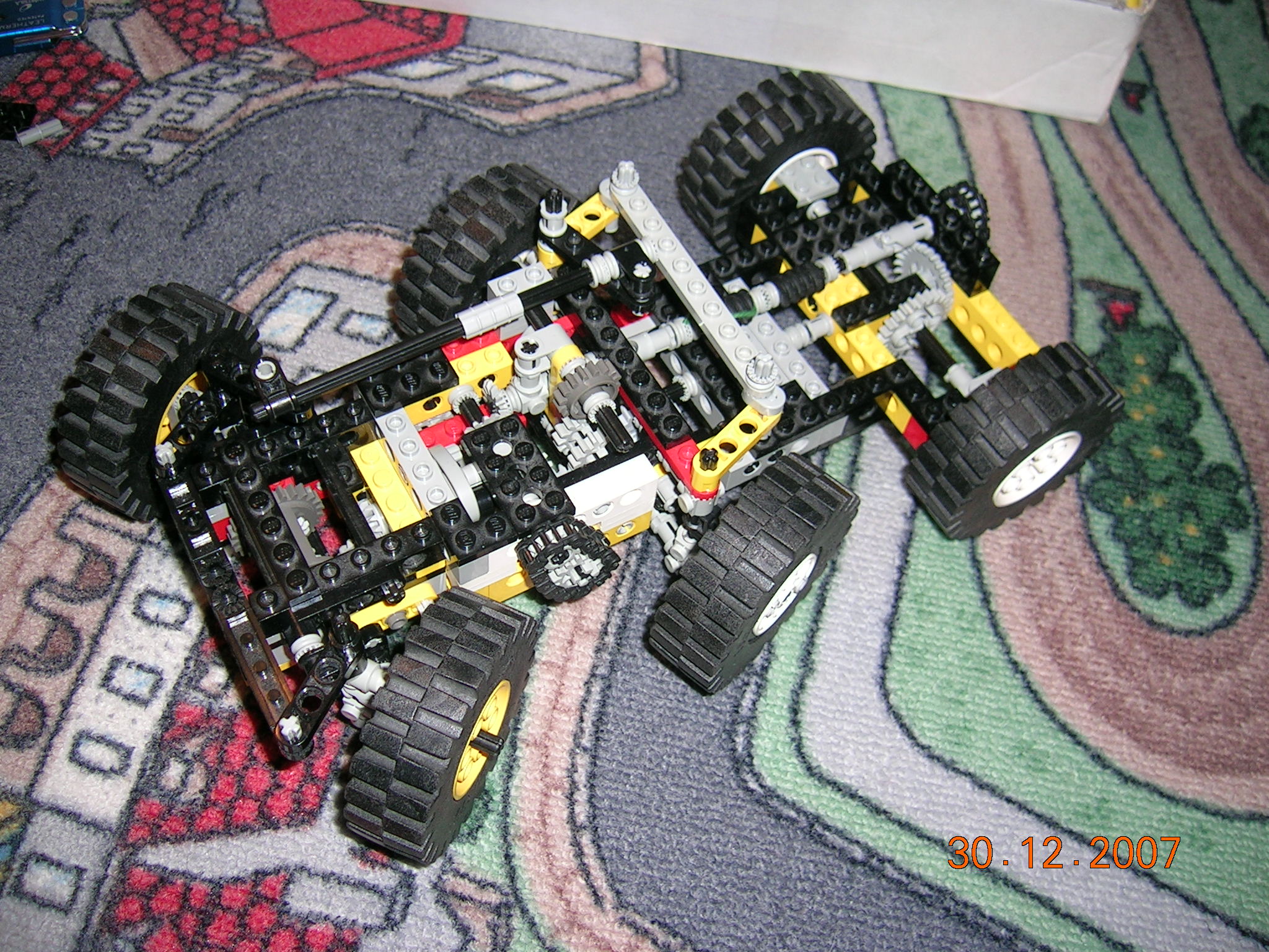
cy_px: 476
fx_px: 1283
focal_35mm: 35
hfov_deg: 52.6
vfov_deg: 40.7
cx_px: 634
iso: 50
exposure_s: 1/60.1
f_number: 2.8
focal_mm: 5.4
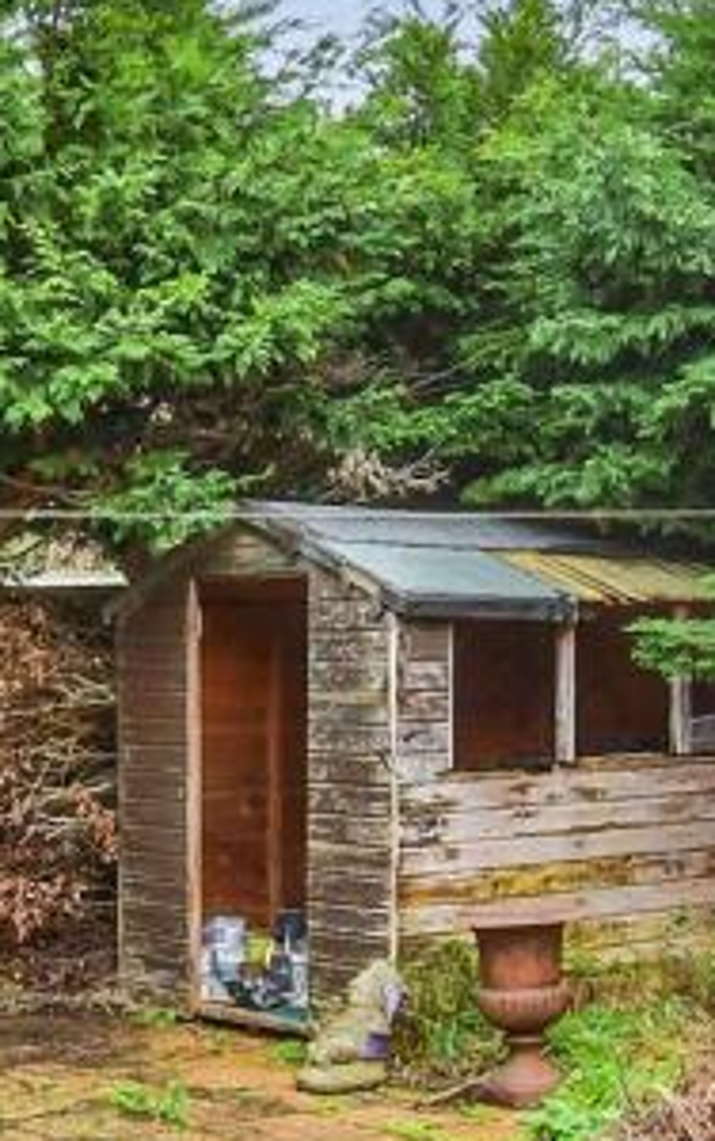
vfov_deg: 27.8
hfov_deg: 17.8
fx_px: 2272
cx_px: 175
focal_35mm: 73
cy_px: 850
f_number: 6.3
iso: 400
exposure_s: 1/60
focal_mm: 14
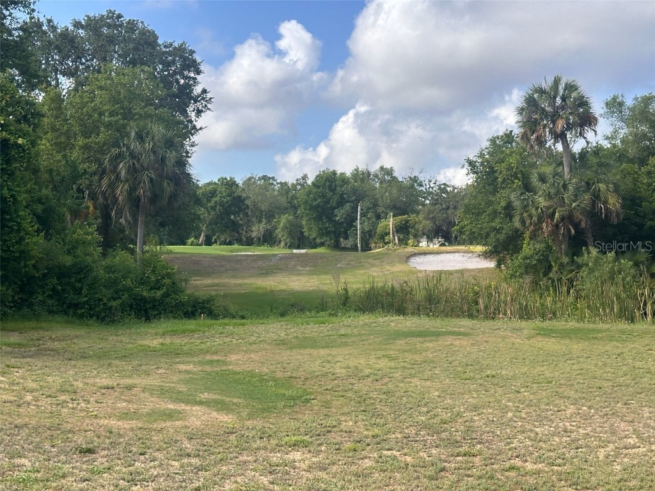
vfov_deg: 30.3
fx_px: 908
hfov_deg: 39.7
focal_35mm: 48
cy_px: 246
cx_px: 328
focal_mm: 6.86
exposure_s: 1/1916
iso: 64
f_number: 1.78
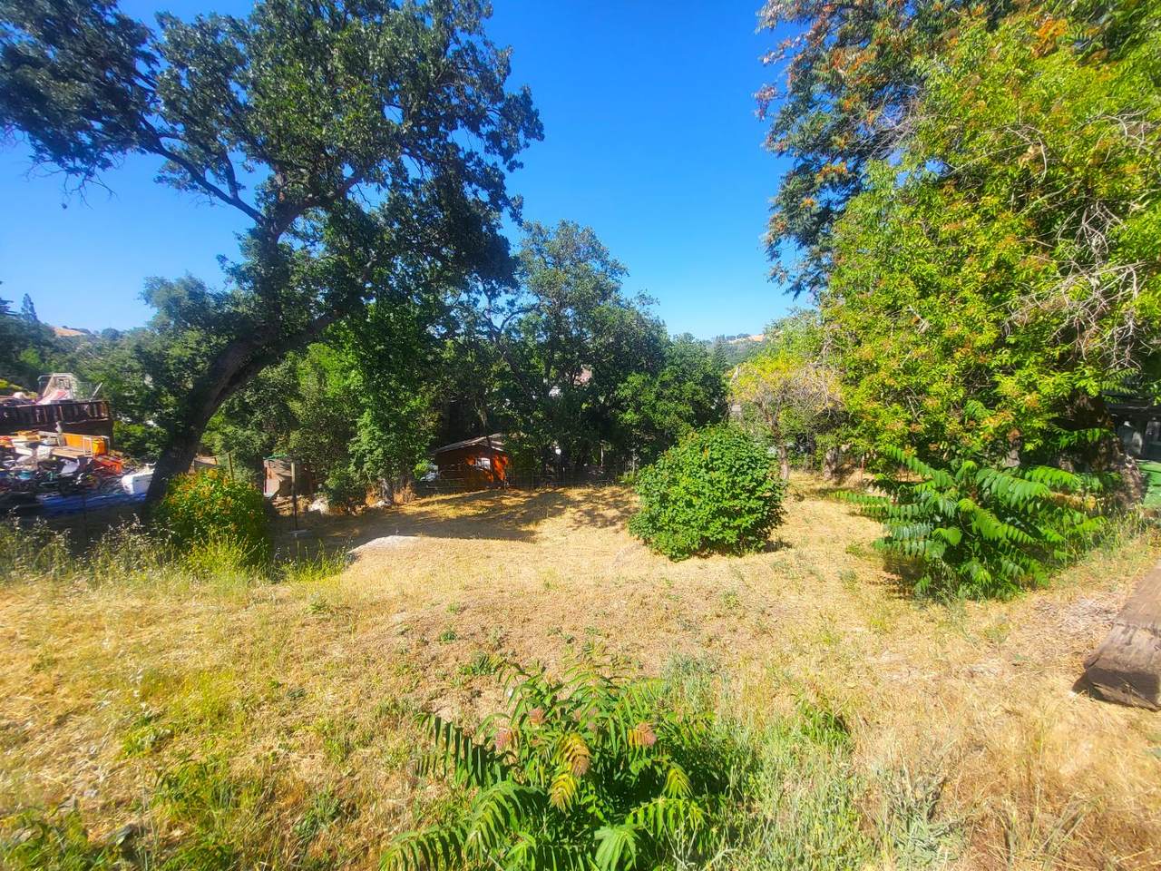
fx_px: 436
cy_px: 436
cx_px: 580
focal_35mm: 13
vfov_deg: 89.9
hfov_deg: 106.2
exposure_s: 1/572
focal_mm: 1.74
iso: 32
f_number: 2.2
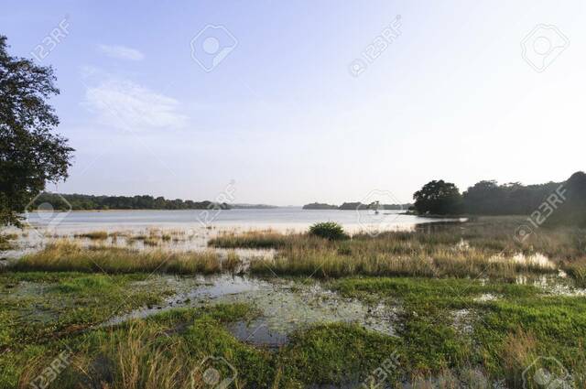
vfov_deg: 50.3
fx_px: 415
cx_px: 293
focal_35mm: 26
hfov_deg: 70.5
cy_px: 194
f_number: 10
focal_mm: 17
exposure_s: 1/250
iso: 200
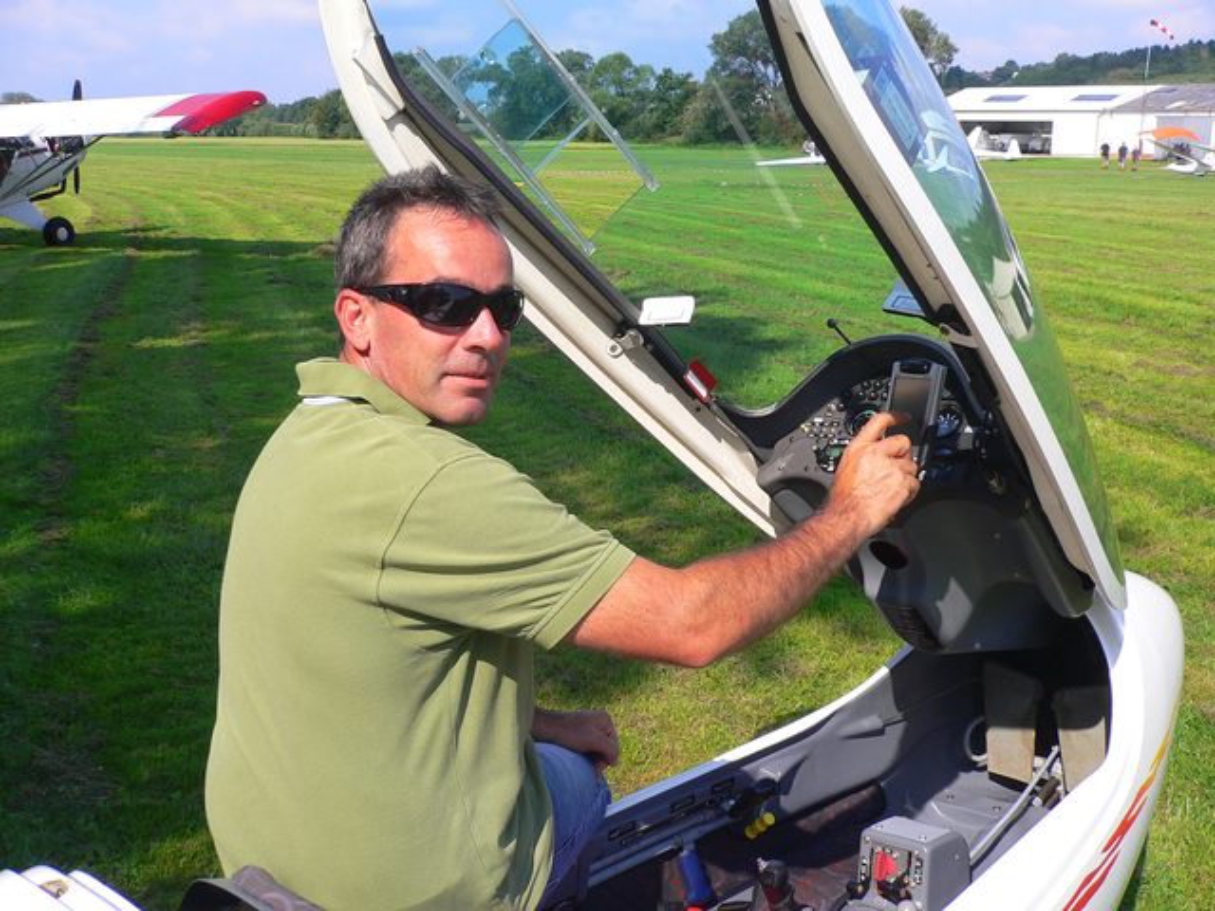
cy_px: 456
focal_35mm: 35
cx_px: 608
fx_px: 1228
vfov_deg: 40.7
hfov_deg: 52.6
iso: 80
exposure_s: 1/250
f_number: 5.6
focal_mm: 5.8
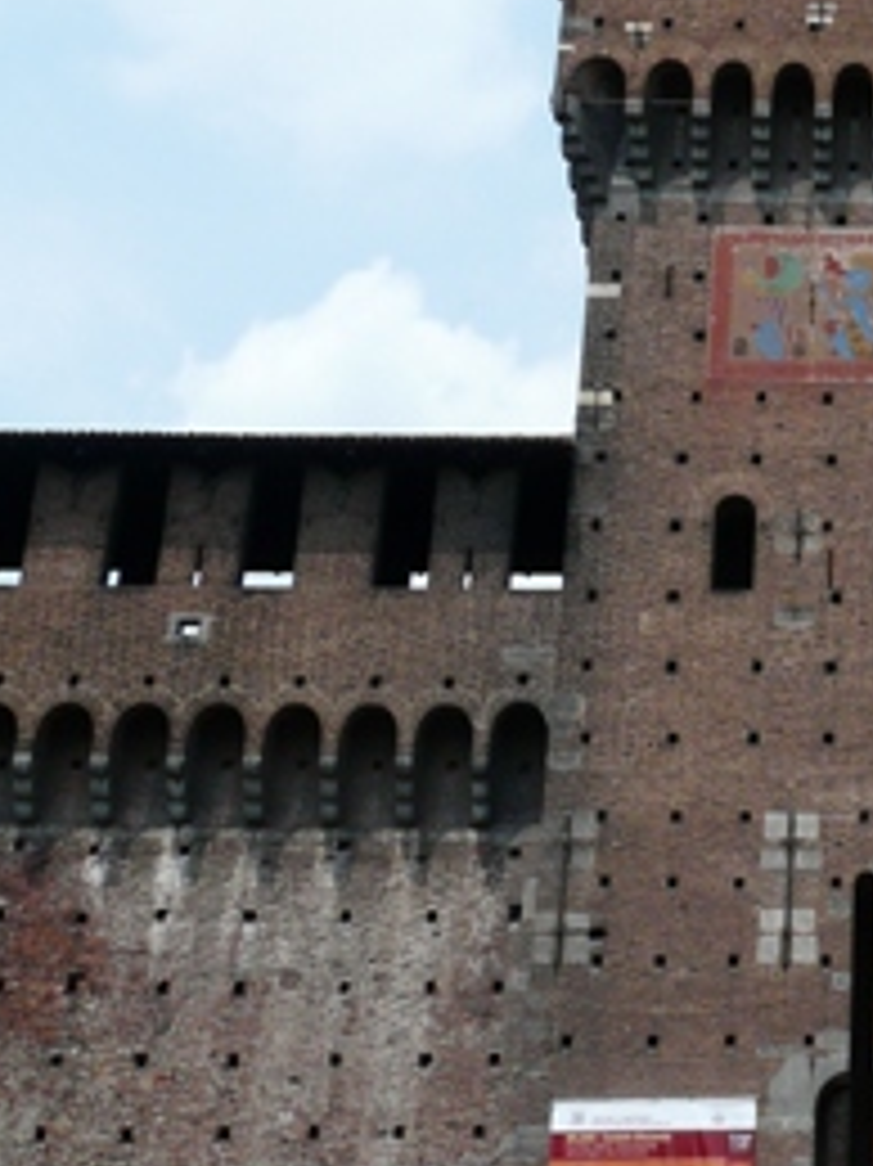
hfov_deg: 18.2
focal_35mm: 75
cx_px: 1152
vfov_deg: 25.7
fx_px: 2524
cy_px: 317
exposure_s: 1/320
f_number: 5.6
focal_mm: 4.6
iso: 100
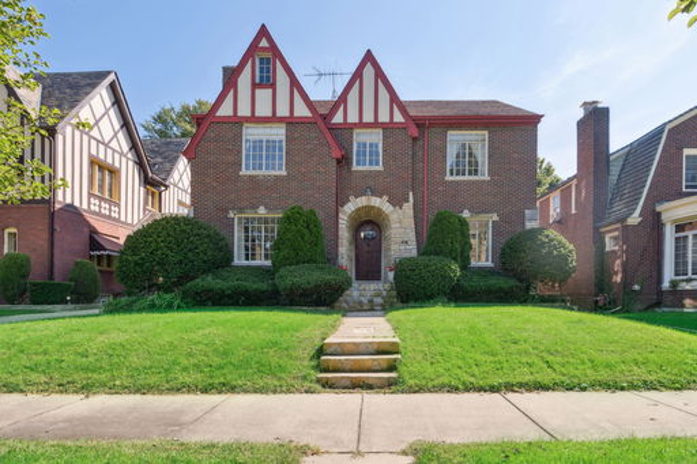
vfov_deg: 64.5
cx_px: 348
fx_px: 368
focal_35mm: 19
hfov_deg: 86.9
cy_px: 232
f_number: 8
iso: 400
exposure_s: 1/125
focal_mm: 19
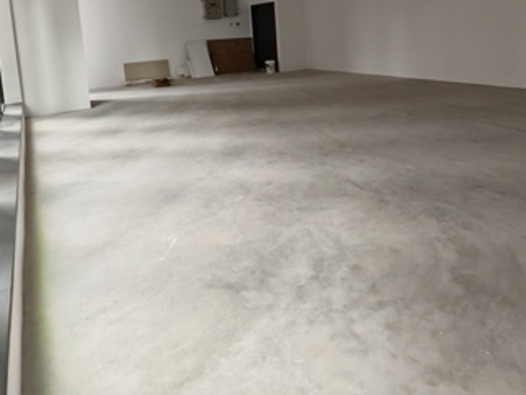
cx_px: 302
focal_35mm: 26
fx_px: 395
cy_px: 63
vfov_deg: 49.0
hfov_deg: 66.9
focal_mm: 1.82
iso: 200
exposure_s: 1/50
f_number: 2
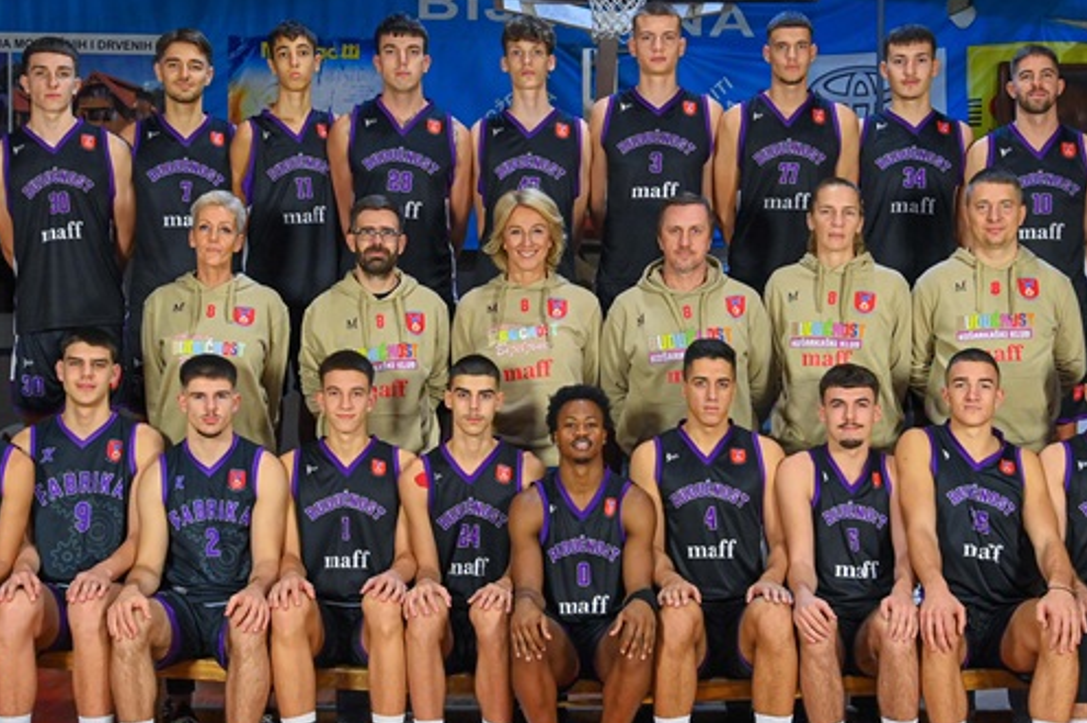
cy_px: 354
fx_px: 2142
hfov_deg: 28.4
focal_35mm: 71
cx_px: 609
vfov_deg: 19.2
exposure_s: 1/250
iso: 2500
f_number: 5.6
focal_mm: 44
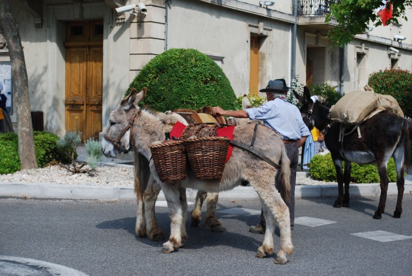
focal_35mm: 66
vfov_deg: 20.7
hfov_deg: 30.5
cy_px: 138
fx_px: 757
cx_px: 206
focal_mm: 44
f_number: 7.1
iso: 100
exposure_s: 1/200
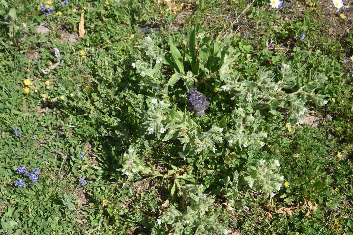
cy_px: 118
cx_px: 176
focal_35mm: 50
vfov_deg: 27.0
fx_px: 490
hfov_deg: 39.6
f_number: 11
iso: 125
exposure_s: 1/125
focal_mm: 50
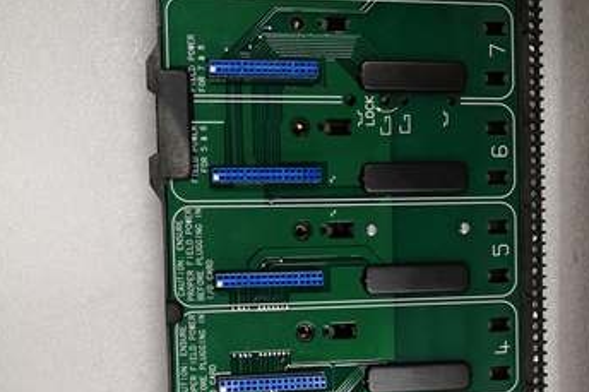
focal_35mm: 49
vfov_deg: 27.2
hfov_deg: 40.3
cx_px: 325
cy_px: 291
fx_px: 801
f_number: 1.8
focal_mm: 3.95
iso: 160
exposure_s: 1/60
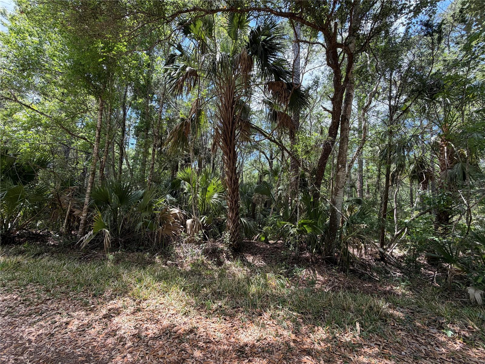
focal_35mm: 14
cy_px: 182
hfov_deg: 102.1
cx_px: 242
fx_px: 196
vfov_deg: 85.7
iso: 50
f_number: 2.2
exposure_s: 1/219
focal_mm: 2.22
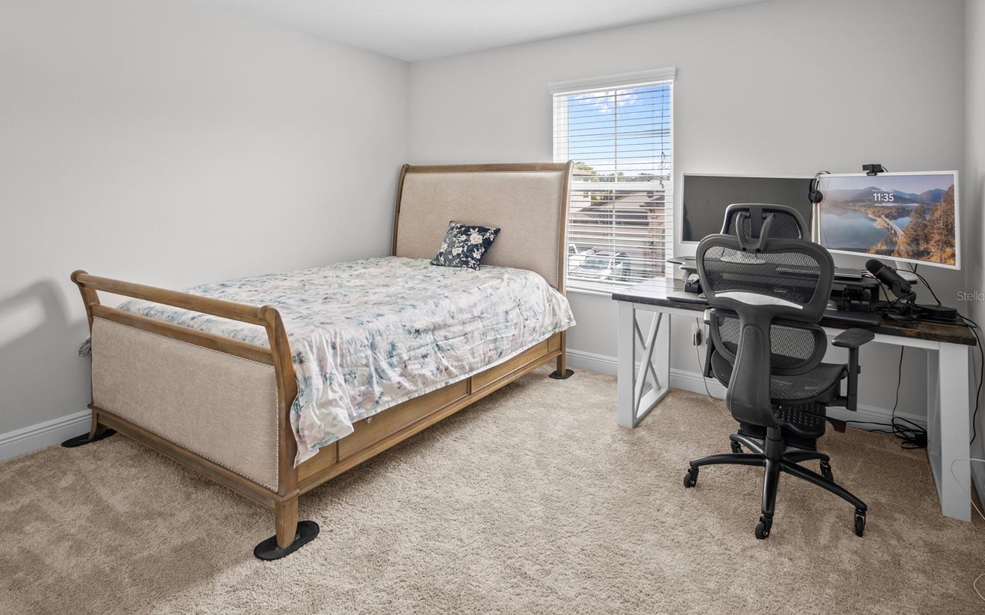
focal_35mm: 19
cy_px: 296
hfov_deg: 88.0
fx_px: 510
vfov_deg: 62.2
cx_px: 504
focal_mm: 12
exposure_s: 1/6
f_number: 3.5
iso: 200
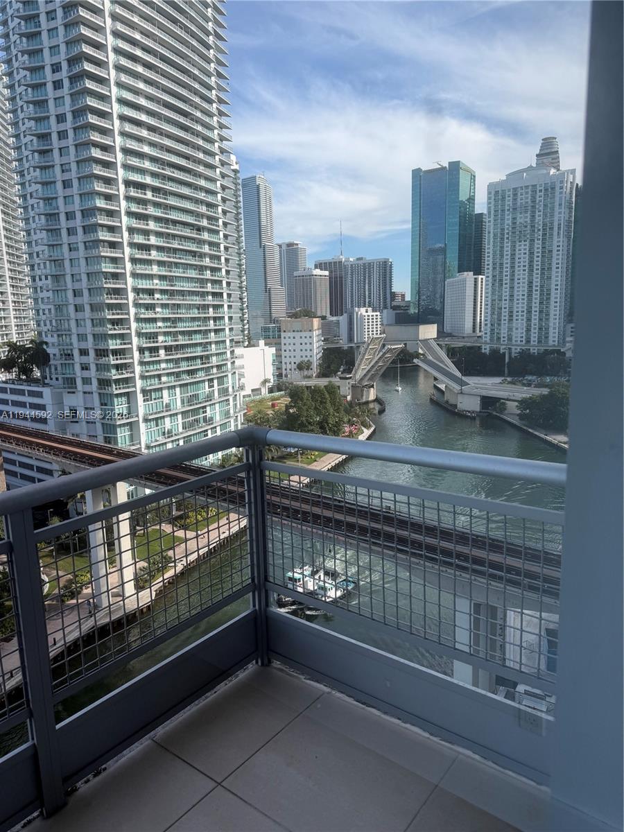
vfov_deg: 71.6
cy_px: 416
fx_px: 577
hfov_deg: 56.8
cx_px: 312
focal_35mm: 24
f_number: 1.78
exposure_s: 1/2053
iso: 80
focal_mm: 6.76
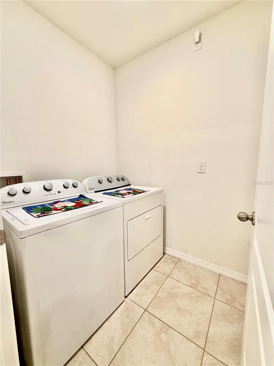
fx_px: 148
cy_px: 183
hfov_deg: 85.7
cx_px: 137
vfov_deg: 102.1
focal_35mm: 14
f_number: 2.2
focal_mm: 2.22
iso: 200
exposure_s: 1/120
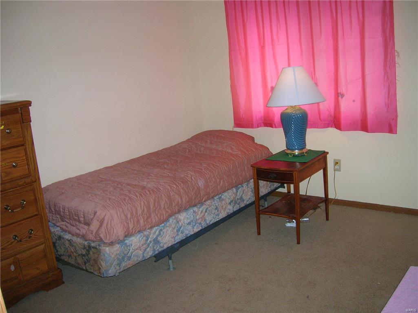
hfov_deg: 54.0
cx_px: 209
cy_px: 156
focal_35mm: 34
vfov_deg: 41.7
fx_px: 410
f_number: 2.9
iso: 119
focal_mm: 5.7
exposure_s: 1/60.1
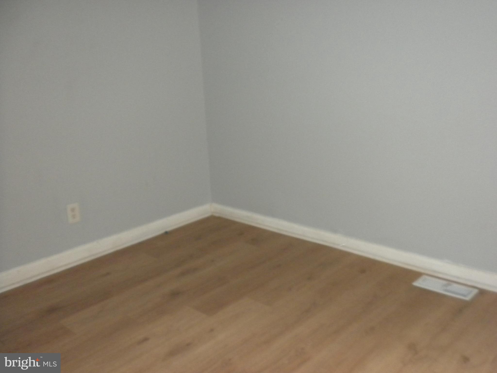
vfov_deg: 38.7
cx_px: 248
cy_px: 186
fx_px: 531
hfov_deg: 50.1
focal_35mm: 37
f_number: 3.5
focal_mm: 6.6
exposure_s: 1/30
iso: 400
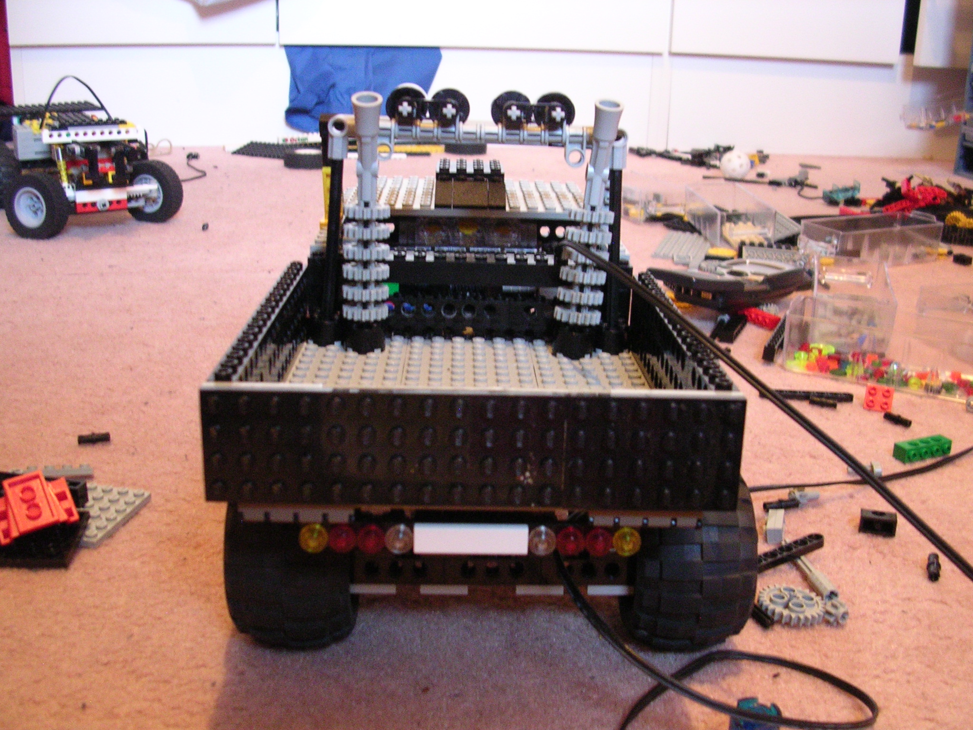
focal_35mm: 38
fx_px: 1068
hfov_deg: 49.0
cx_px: 486
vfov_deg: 37.7
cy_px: 365
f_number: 2.8
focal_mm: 5.8
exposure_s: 1.07
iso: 400
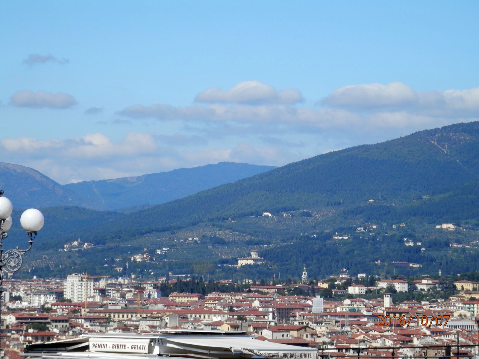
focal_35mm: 204
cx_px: 240
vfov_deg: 7.3
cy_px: 180
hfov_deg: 9.7
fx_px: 2823
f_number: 5.9
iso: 80
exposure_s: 1/400
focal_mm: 36.5
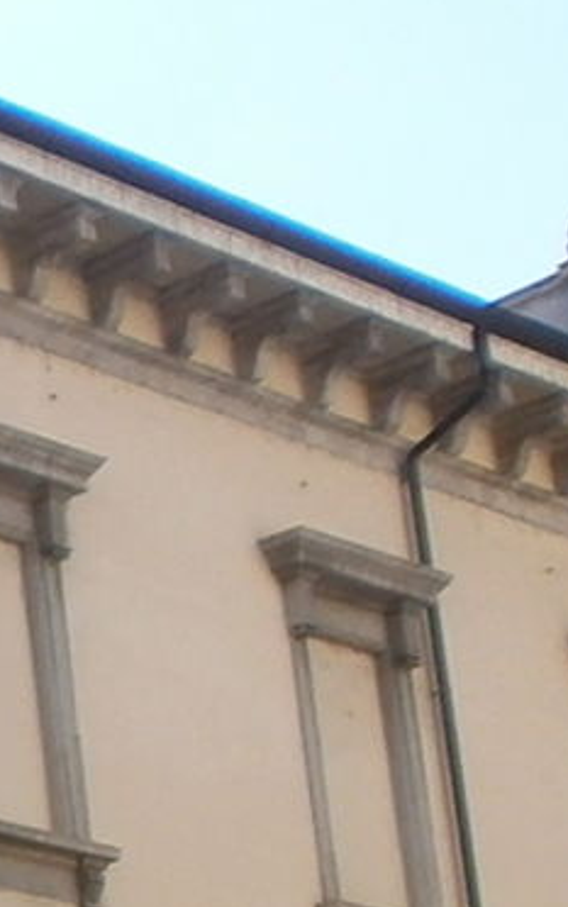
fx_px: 3042
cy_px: 1195
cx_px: -1270
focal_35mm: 123
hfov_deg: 8.5
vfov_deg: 16.0
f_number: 10
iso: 100
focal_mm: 4.8
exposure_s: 1/80
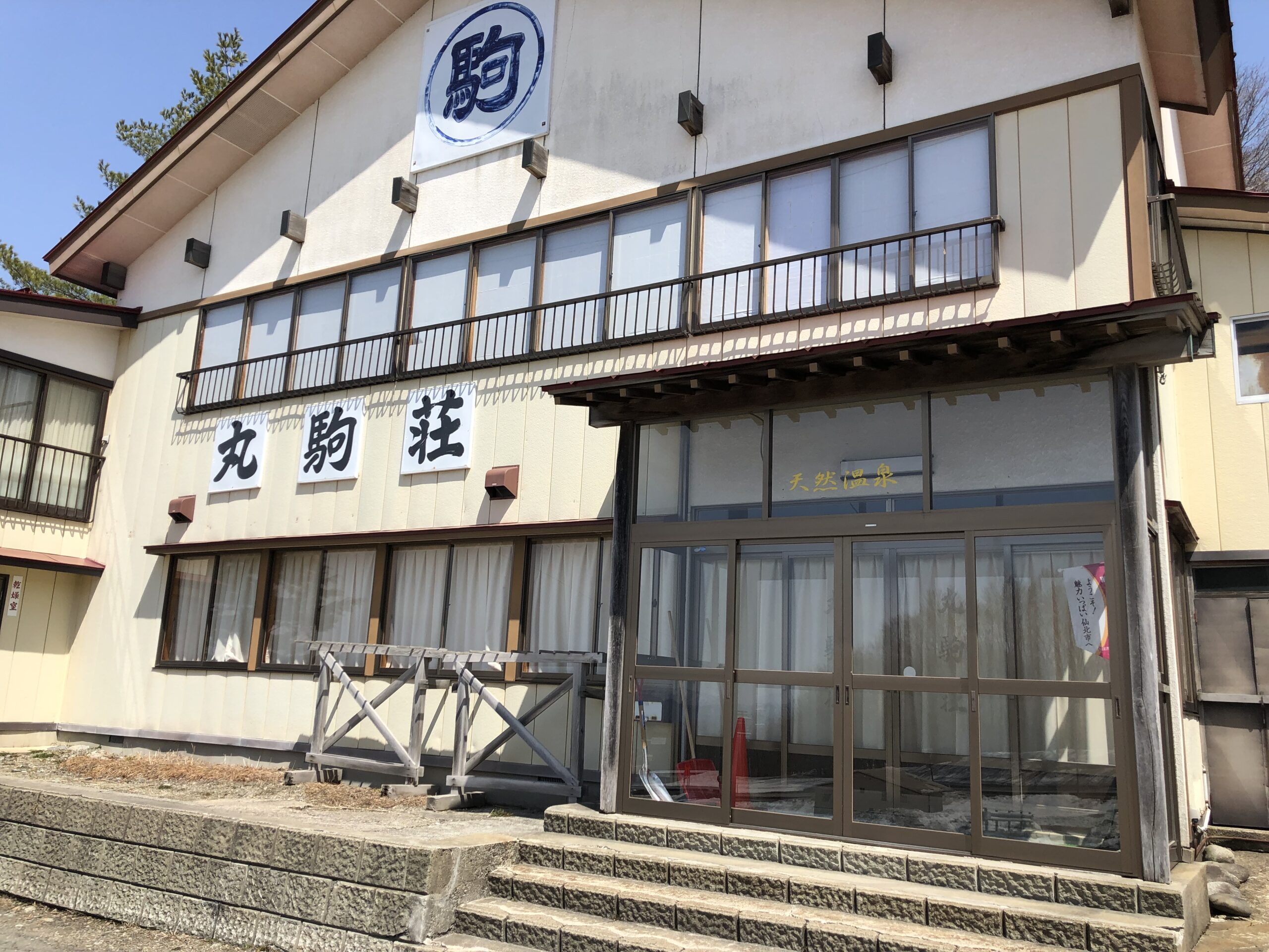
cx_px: 634
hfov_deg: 63.4
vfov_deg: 49.7
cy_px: 476
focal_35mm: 28
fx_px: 1026
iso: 20
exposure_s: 1/1946
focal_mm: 3.99
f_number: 1.8
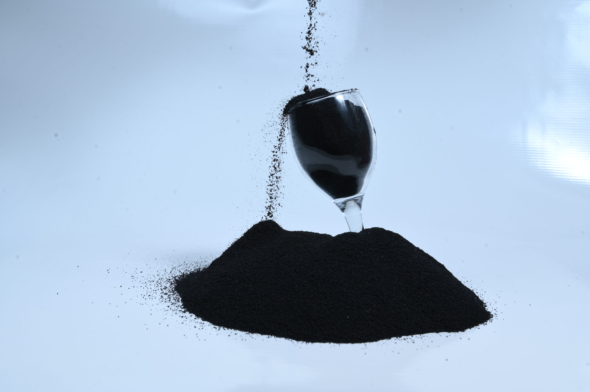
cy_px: 196
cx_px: 295
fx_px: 622
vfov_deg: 35.0
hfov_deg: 50.7
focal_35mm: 38
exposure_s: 1/200
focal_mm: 38
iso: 100
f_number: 11
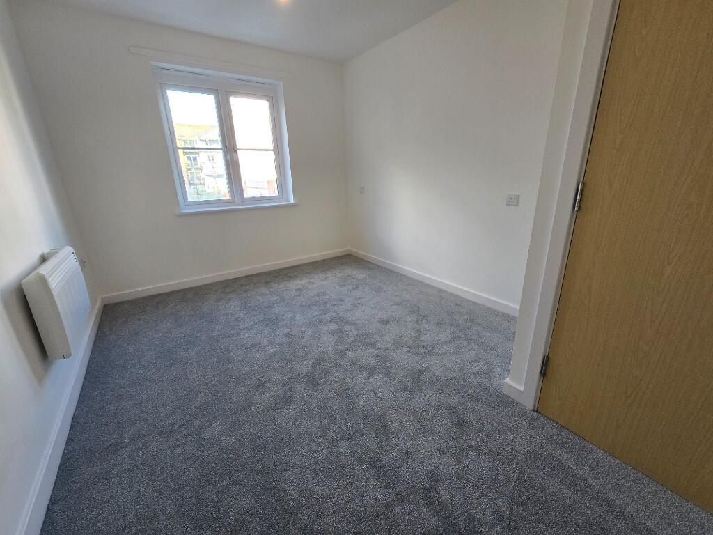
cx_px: 356
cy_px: 268
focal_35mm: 13
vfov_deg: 89.9
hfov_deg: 106.2
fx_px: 268
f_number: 2.2
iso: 100
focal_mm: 2.2
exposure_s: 1/100
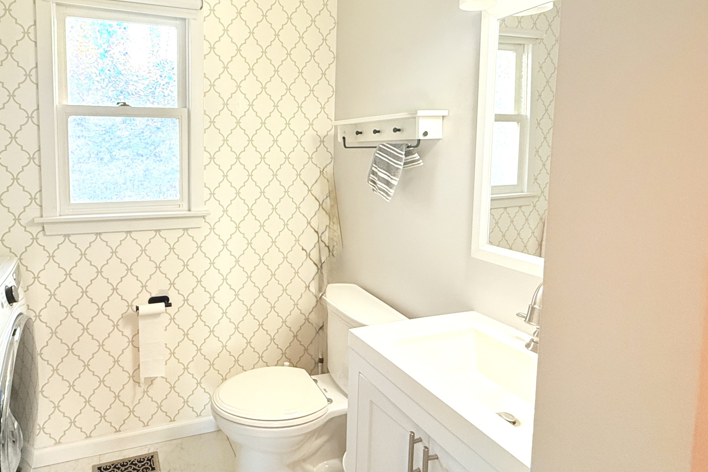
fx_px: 413
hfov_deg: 78.8
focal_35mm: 21
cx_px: 241
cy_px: 186
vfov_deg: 59.0
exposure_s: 1/120
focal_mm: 2.22
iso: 250
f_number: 2.2
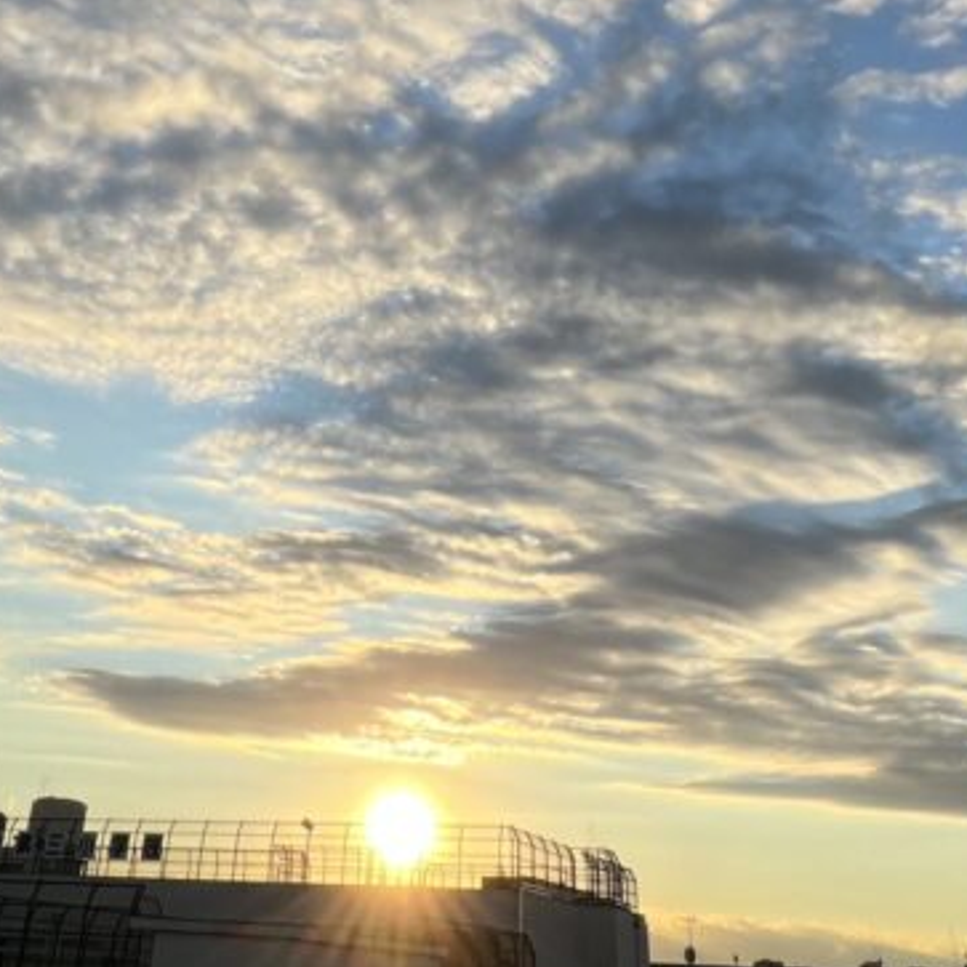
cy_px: -19
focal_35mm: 38
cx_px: 429
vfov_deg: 38.5
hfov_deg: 43.8
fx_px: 1201
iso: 32
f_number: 1.8
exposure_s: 1/1468
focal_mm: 1.57
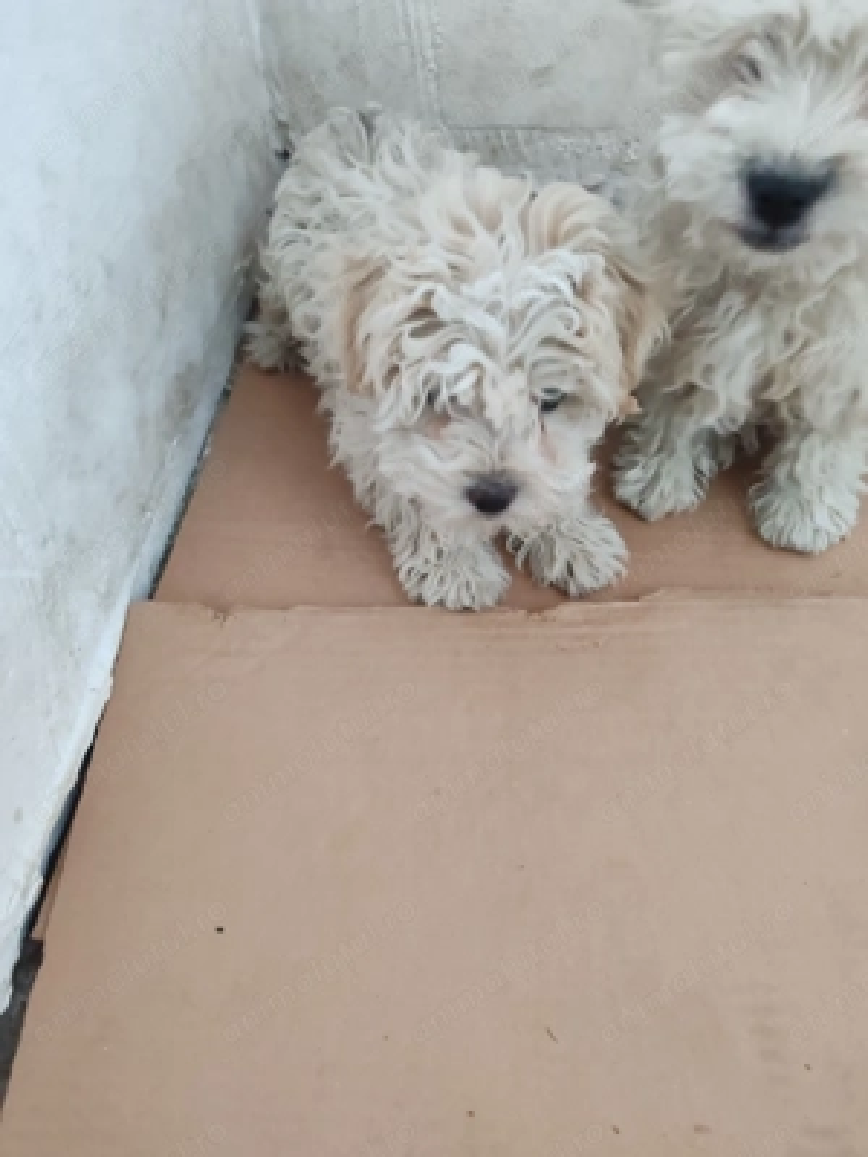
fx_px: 903
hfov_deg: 51.4
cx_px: 434
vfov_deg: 65.3
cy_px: 578
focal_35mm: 27
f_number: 1.9
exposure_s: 1/100
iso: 6400
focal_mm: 6.12
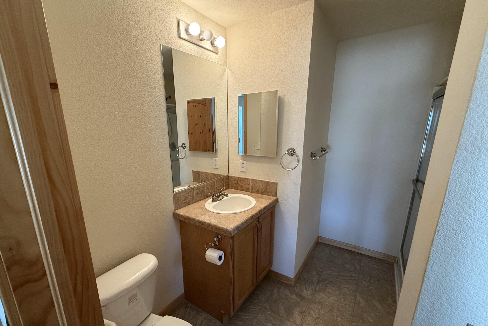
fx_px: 217
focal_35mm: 16
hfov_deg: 96.6
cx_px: 229
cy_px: 181
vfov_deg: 73.5
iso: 400
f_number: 2.2
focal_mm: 2.22
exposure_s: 1/60
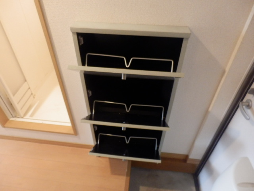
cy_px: 96
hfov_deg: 71.6
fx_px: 176
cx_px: 127
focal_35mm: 24
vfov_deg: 56.8
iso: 640
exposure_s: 1/30
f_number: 3
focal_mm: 4.2
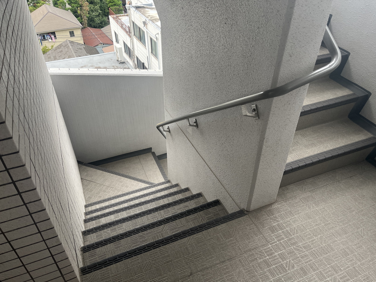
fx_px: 282
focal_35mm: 26
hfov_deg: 67.3
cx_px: 188
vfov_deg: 53.1
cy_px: 141
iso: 125
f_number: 1.6
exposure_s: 1/121
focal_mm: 5.1
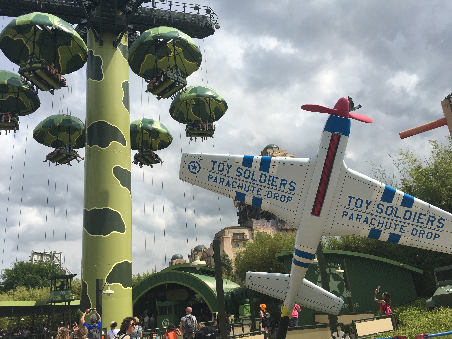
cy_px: 170
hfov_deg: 61.7
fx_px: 379
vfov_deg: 48.2
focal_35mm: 29
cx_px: 226
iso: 25
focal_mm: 4.15
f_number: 2.2
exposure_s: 1/2747
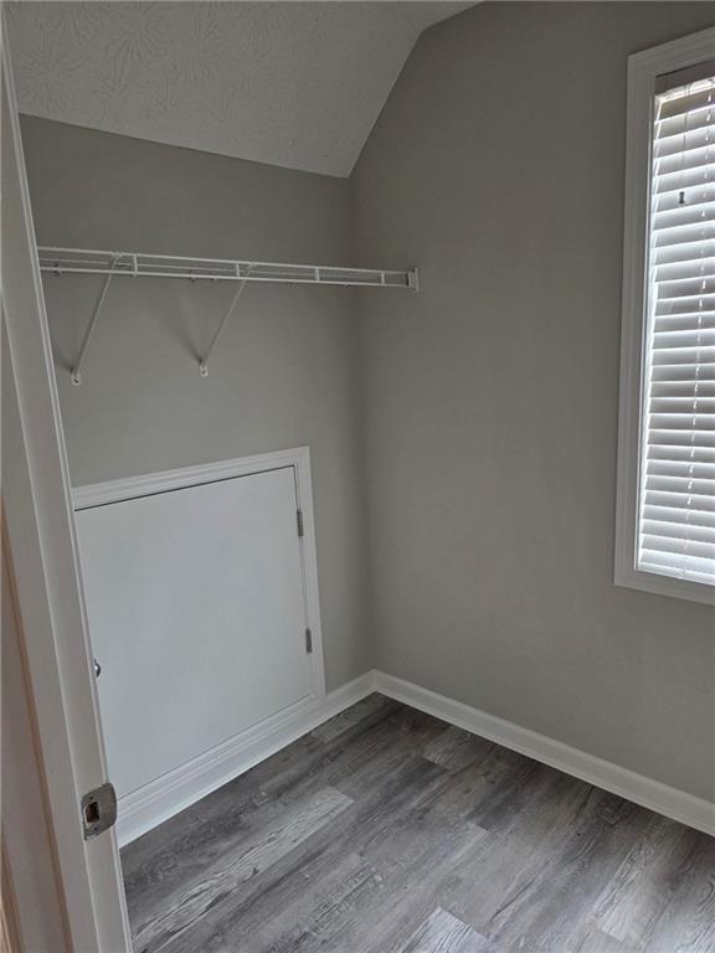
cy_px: 476
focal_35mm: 23
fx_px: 633
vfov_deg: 73.9
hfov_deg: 58.9
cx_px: 358
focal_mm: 6.3
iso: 160
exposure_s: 1/120
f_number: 1.7
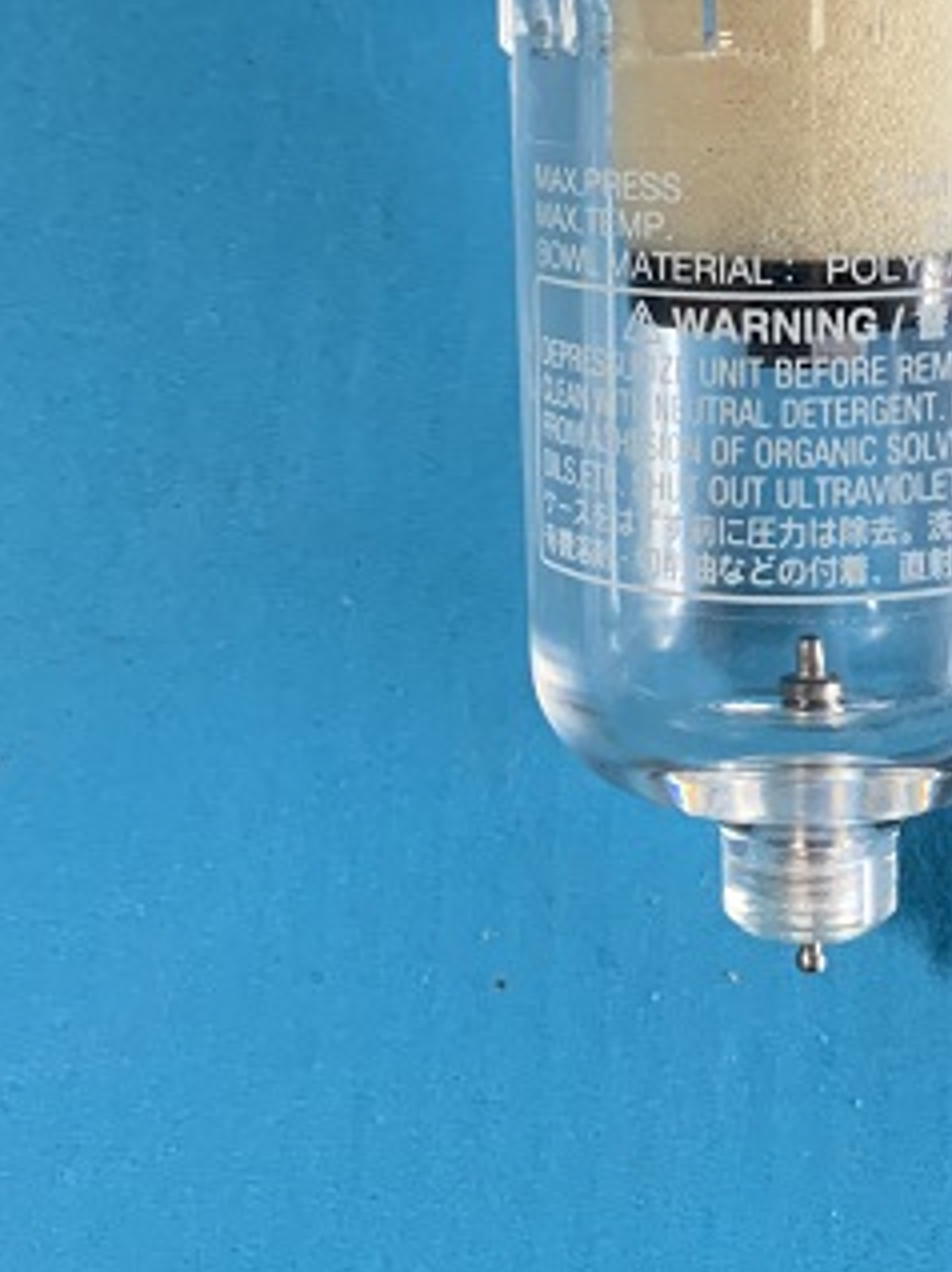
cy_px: -146
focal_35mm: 66
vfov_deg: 26.9
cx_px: 818
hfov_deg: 21.8
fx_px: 2423
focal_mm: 4.25
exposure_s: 1/60
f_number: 1.8
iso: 160
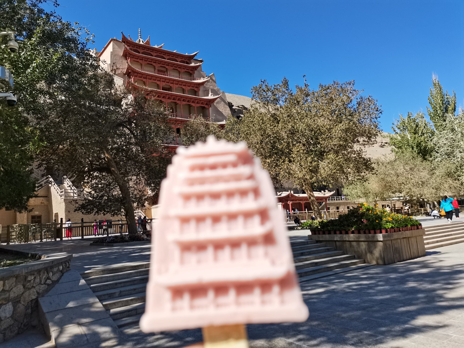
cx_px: 232
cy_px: 174
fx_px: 348
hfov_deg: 67.3
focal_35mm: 26
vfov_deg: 53.1
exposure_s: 1/909
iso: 50
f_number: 1.8
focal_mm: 5.58
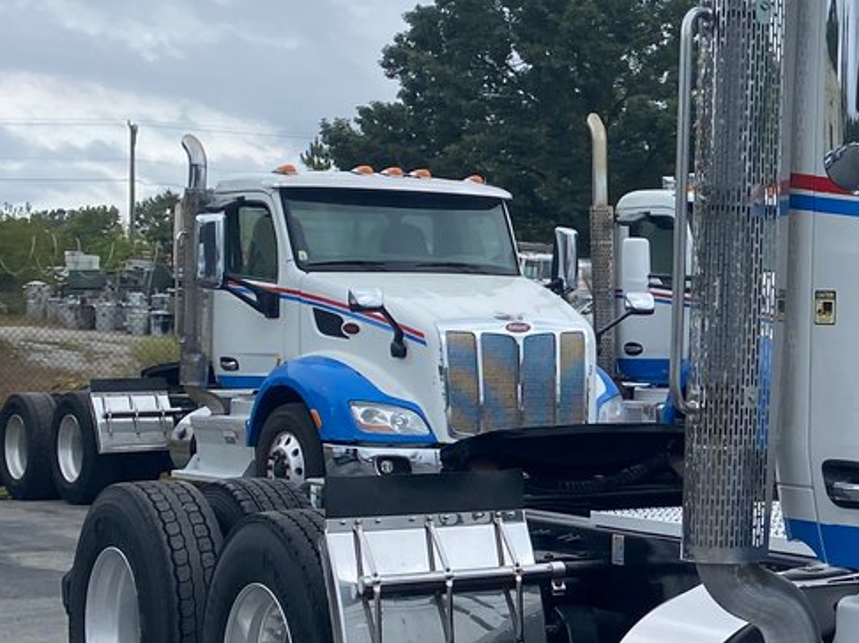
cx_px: 1229
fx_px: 2009
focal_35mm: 81
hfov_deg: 21.0
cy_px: 382
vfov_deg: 18.2
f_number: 1.8
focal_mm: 4.25
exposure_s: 1/1727
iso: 32
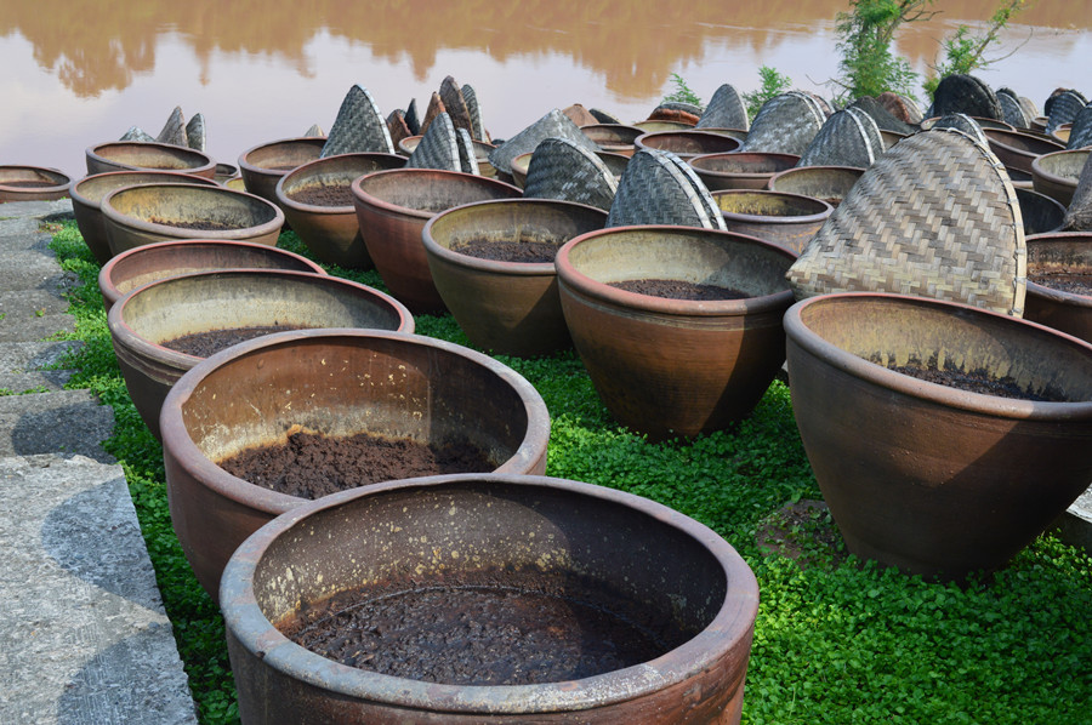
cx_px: 546
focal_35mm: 51
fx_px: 1545
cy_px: 362
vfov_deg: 26.4
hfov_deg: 38.9
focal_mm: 34
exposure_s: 1/200
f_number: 10
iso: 400
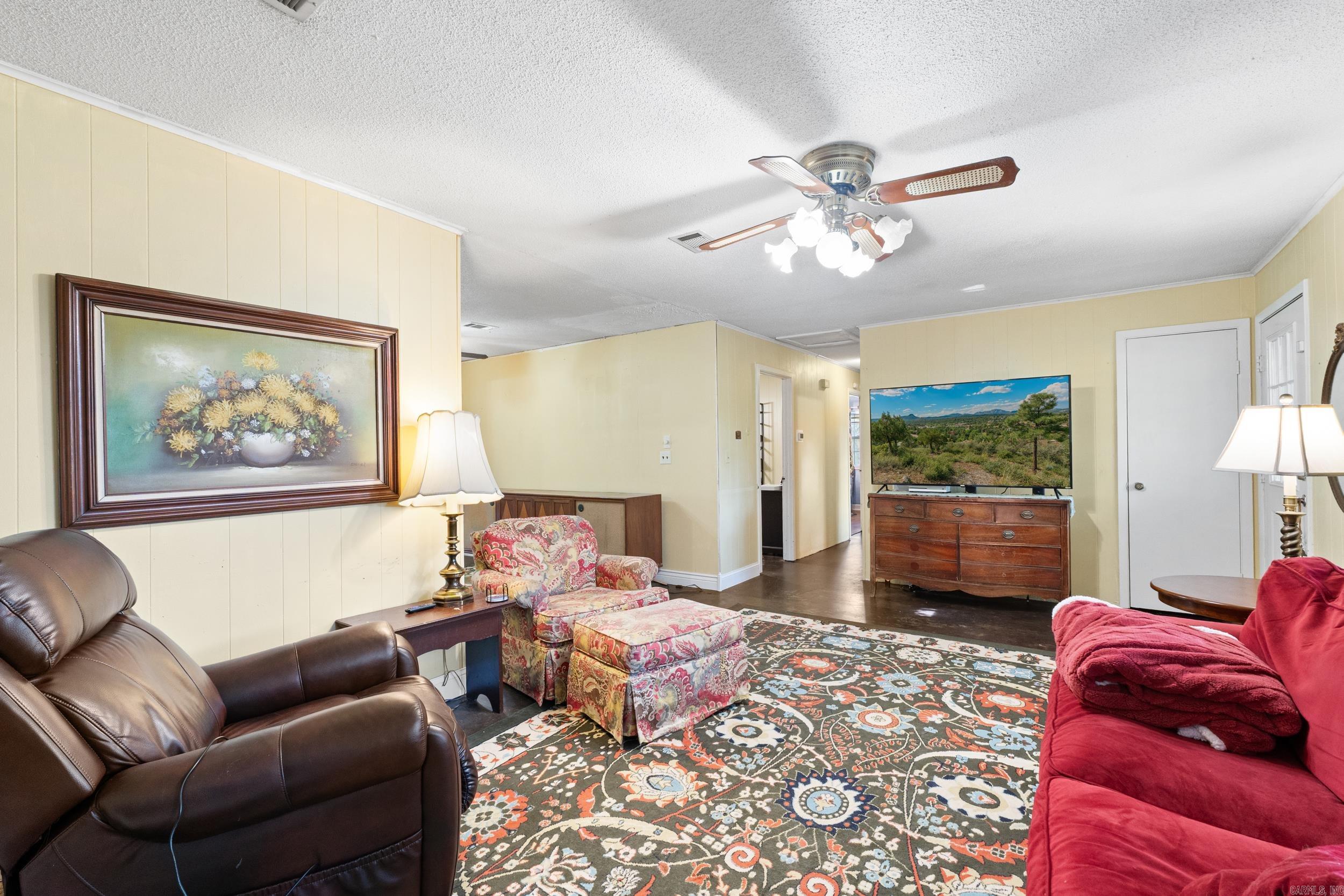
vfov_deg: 77.3
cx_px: 672
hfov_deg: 100.4
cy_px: 448
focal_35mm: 15
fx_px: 560
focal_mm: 10
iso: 400
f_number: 7.1
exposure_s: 1/2
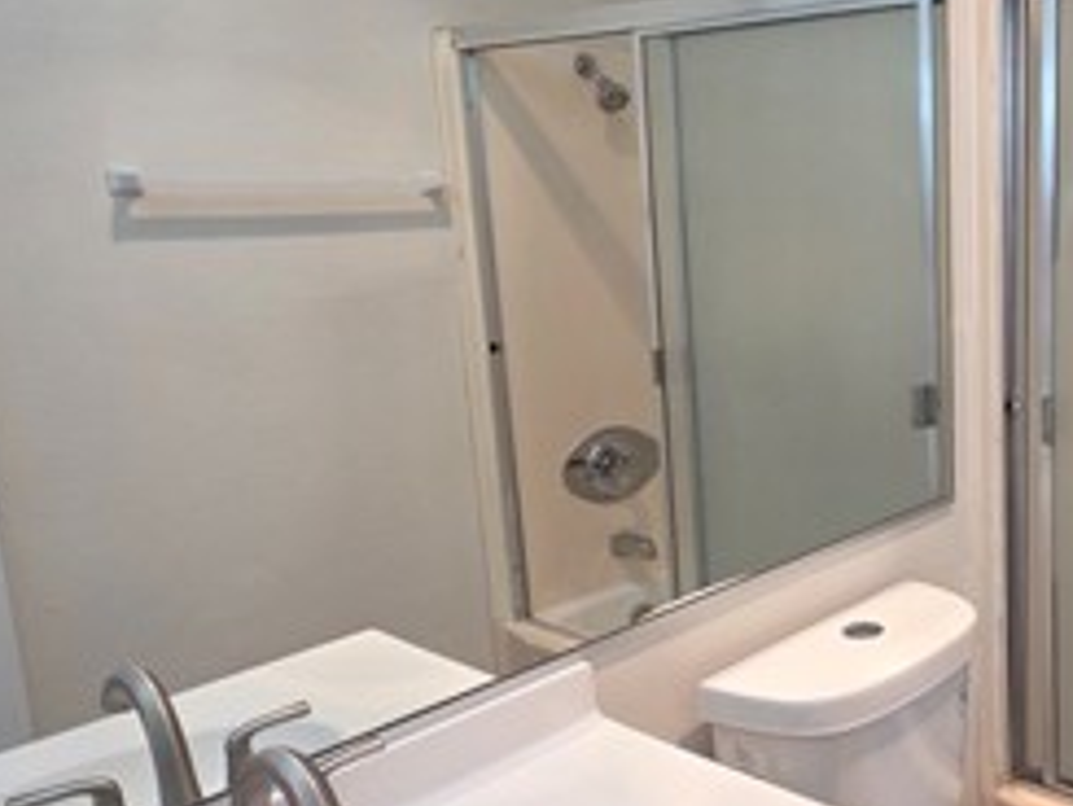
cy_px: 407
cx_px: 955
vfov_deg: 41.8
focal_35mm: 34
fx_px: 1054
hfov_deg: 48.6
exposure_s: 1/120
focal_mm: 2.2
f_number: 1.9
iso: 100
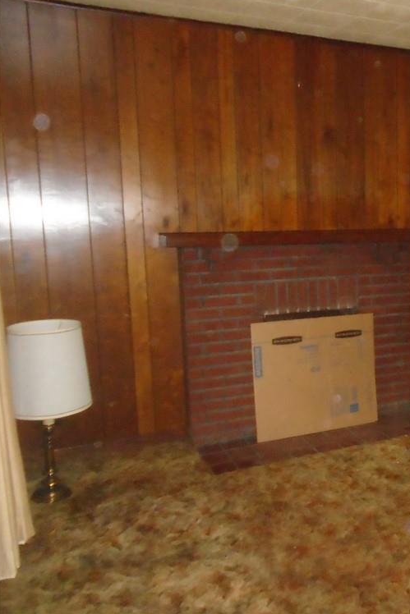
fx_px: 632
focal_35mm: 37
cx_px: 416
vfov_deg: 51.9
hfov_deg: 32.8
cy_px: 300
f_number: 3.2
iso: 800
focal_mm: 4.6
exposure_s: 1/30
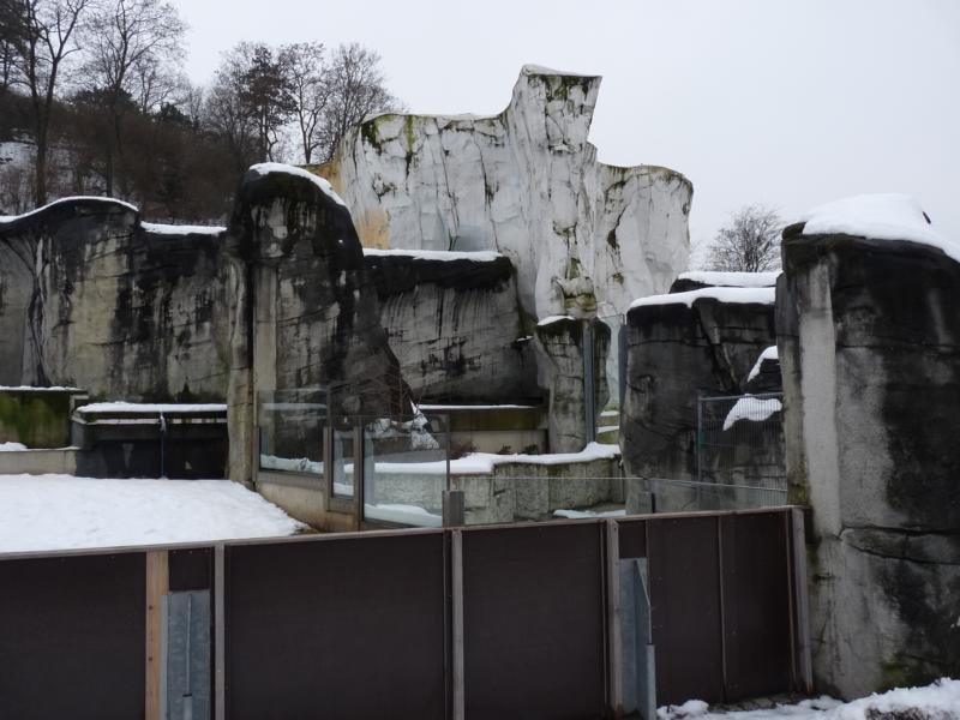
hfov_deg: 65.3
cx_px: 480
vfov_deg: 51.4
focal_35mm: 27
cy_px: 360
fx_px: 749
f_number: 4
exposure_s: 1/160
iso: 100
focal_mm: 4.8
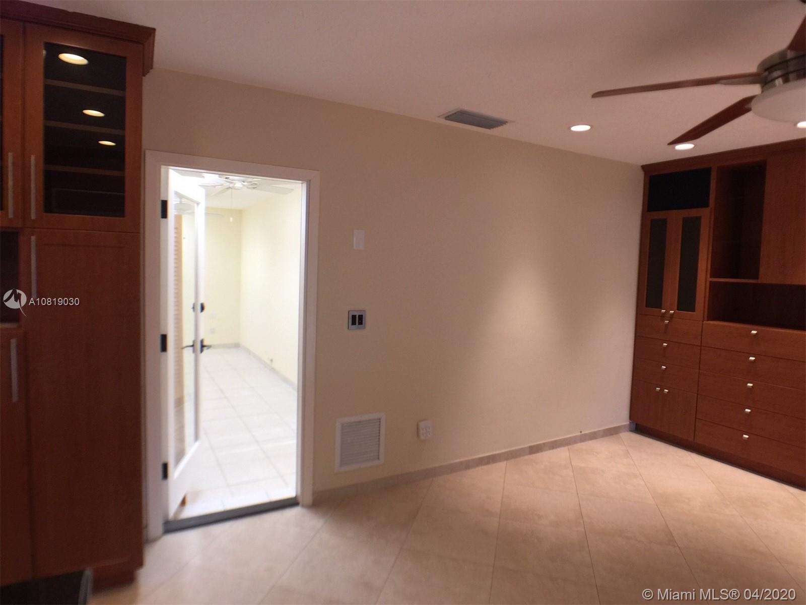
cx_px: 403
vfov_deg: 48.2
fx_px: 675
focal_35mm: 29
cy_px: 302
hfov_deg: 61.7
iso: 32
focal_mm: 4.15
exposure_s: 1/40
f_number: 2.2
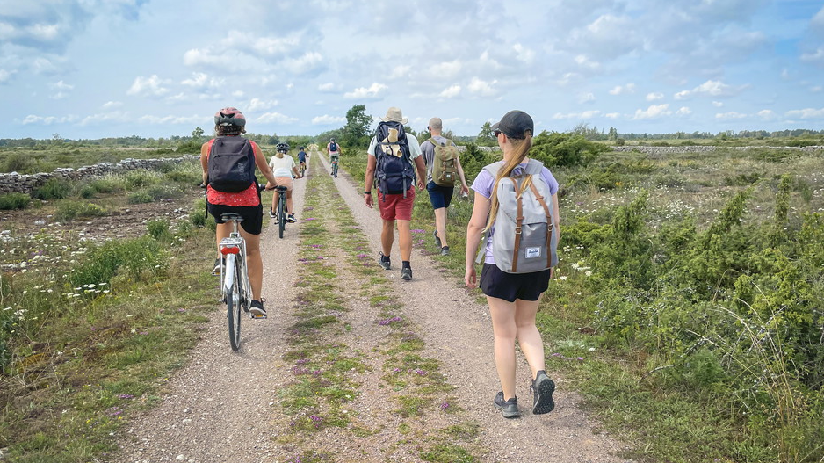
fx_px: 633
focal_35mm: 29
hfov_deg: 66.1
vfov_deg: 40.1
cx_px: 409
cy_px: 237
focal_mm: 4.2
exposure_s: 1/4132
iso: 32
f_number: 1.6
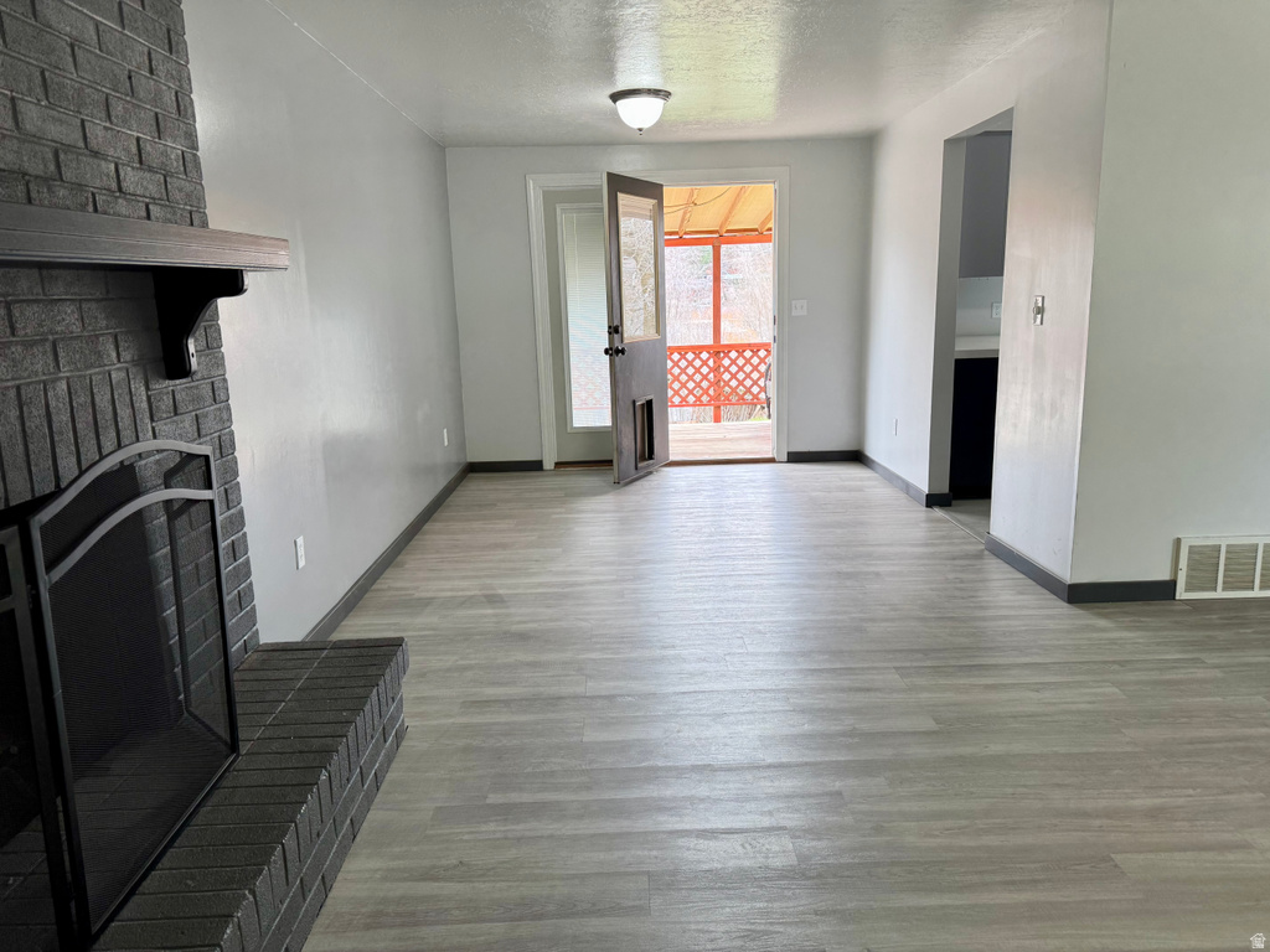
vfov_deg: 56.8
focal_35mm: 24
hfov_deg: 71.6
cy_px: 476
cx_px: 635
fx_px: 881
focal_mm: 6.76
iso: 80
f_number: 1.78
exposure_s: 1/120
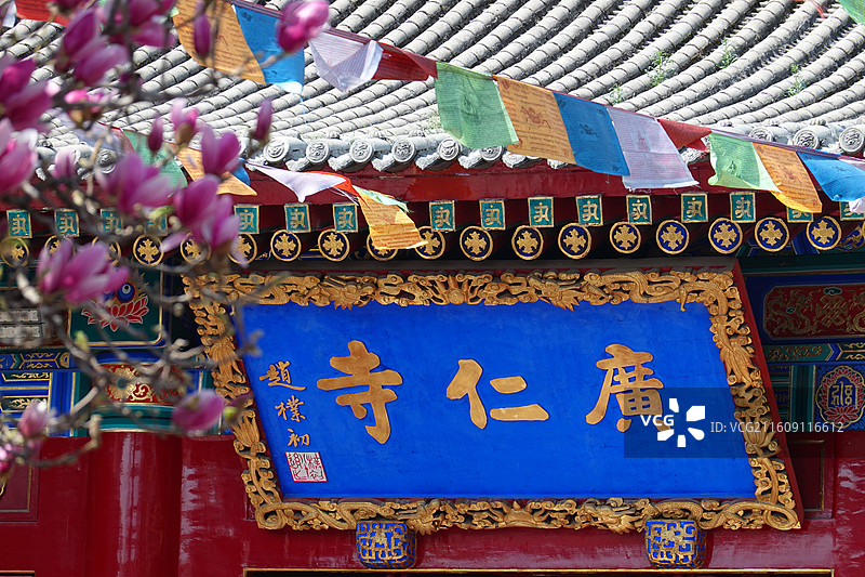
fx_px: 4804
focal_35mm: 200
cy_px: 288
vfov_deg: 6.9
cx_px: 432
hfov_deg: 10.3
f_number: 5.6
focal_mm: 72
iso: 125
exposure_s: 1/200
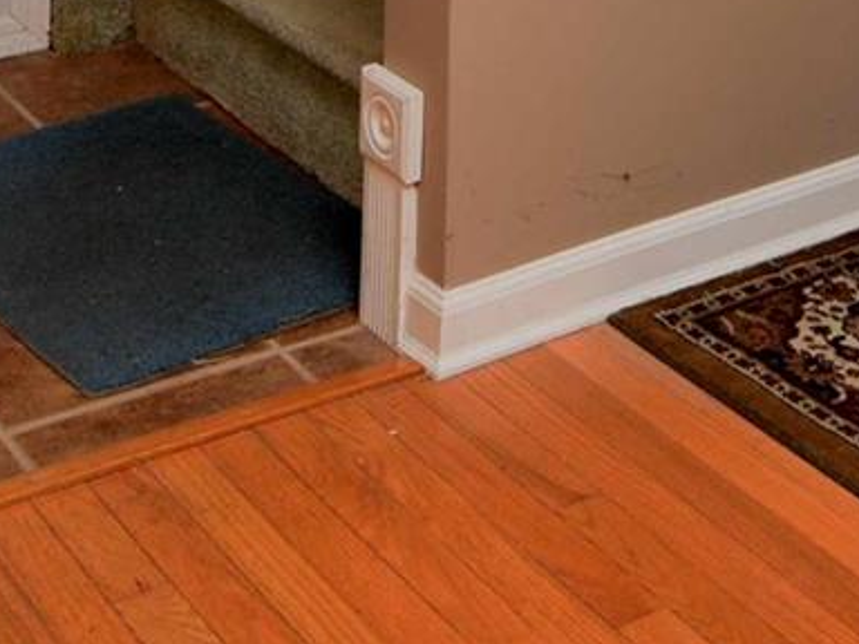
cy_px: -795
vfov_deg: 13.7
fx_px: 2098
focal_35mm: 85
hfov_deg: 23.0
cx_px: 620
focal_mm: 11
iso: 320
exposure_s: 1/2
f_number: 9
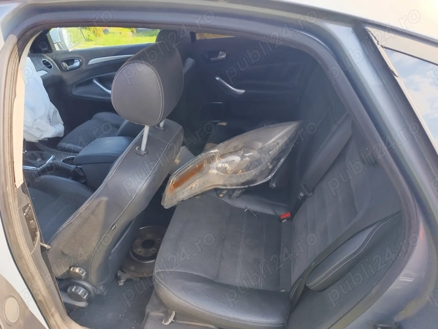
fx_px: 291
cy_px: 164
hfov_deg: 73.8
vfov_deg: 59.0
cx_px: 219
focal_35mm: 23
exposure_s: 1/100
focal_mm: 6.14
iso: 200
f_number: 1.6
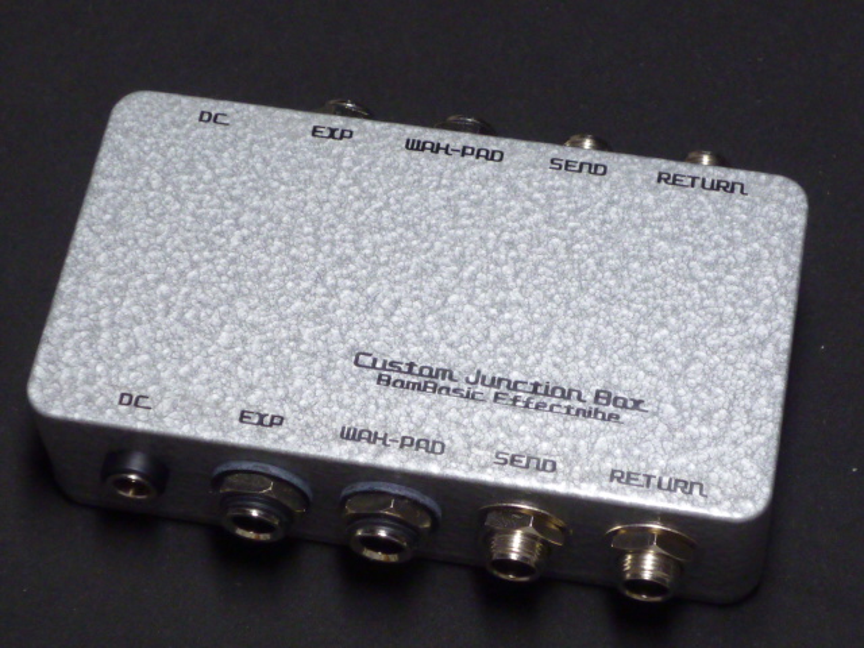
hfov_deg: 20.0
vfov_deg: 15.1
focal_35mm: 98
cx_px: 432
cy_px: 324
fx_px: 2446
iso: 200
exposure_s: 1/50
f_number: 4.3
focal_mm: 8.8
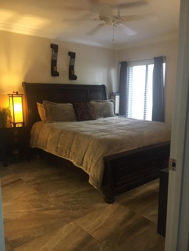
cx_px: 94
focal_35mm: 29
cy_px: 126
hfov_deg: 48.2
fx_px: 211
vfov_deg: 61.7
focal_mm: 4.15
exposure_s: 1/15
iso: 200
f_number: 2.2
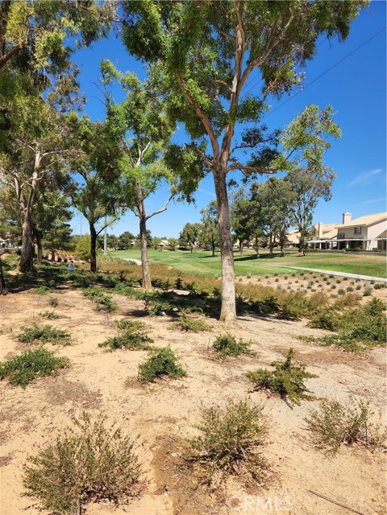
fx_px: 343
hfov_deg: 58.9
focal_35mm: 23
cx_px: 194
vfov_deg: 73.9
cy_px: 258
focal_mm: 5.4
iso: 20
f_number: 1.8
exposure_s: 1/1307
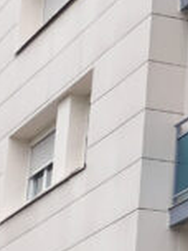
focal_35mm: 195
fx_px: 1412
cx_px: 457
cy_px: 21
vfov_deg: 10.1
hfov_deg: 7.1
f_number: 2.2
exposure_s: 1/810
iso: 25
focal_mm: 4.15
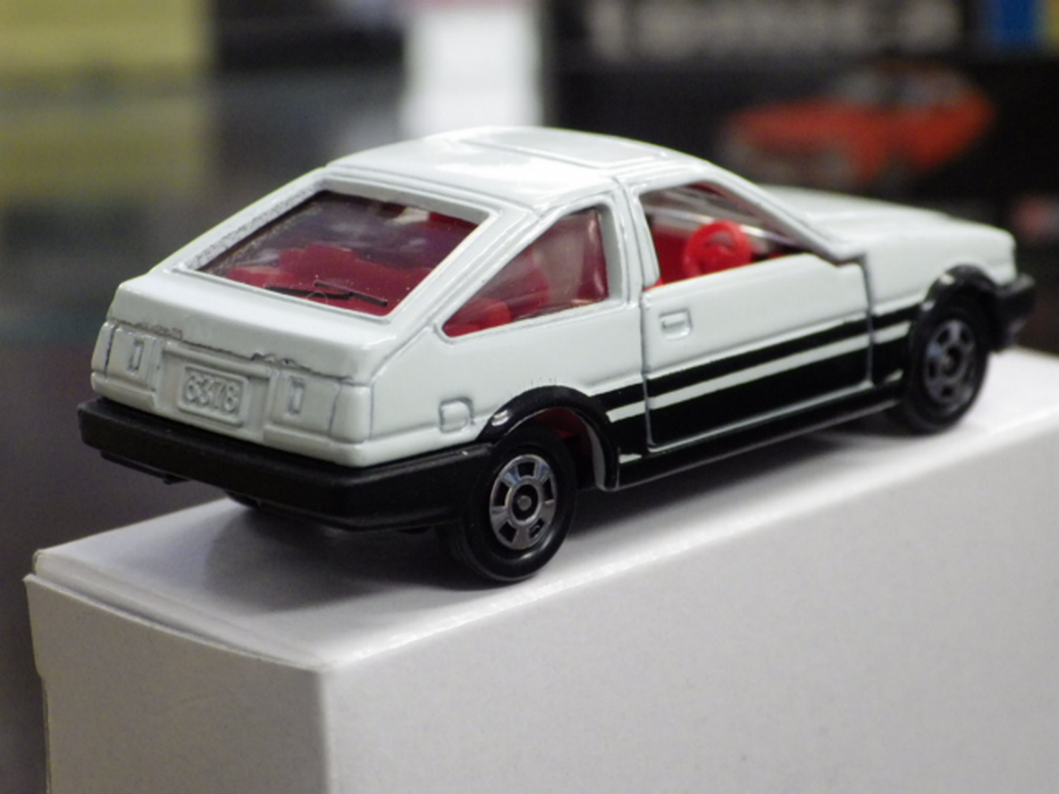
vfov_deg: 12.5
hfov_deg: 16.6
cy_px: 397
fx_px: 3641
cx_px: 530
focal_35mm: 119
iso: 800
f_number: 4.8
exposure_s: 1/45
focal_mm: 21.3
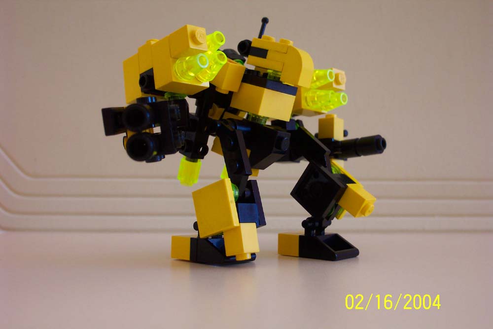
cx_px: 246
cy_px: 164
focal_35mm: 47
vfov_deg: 28.7
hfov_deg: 41.9
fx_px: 644
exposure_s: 1/60
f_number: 3.1
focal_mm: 9.8
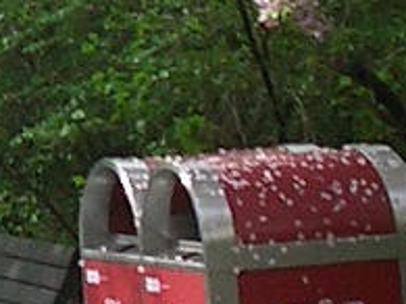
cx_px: -479
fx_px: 2848
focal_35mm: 243
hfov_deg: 7.7
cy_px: -135
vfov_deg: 6.0
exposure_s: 1/125
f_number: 3.5
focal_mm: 5.6
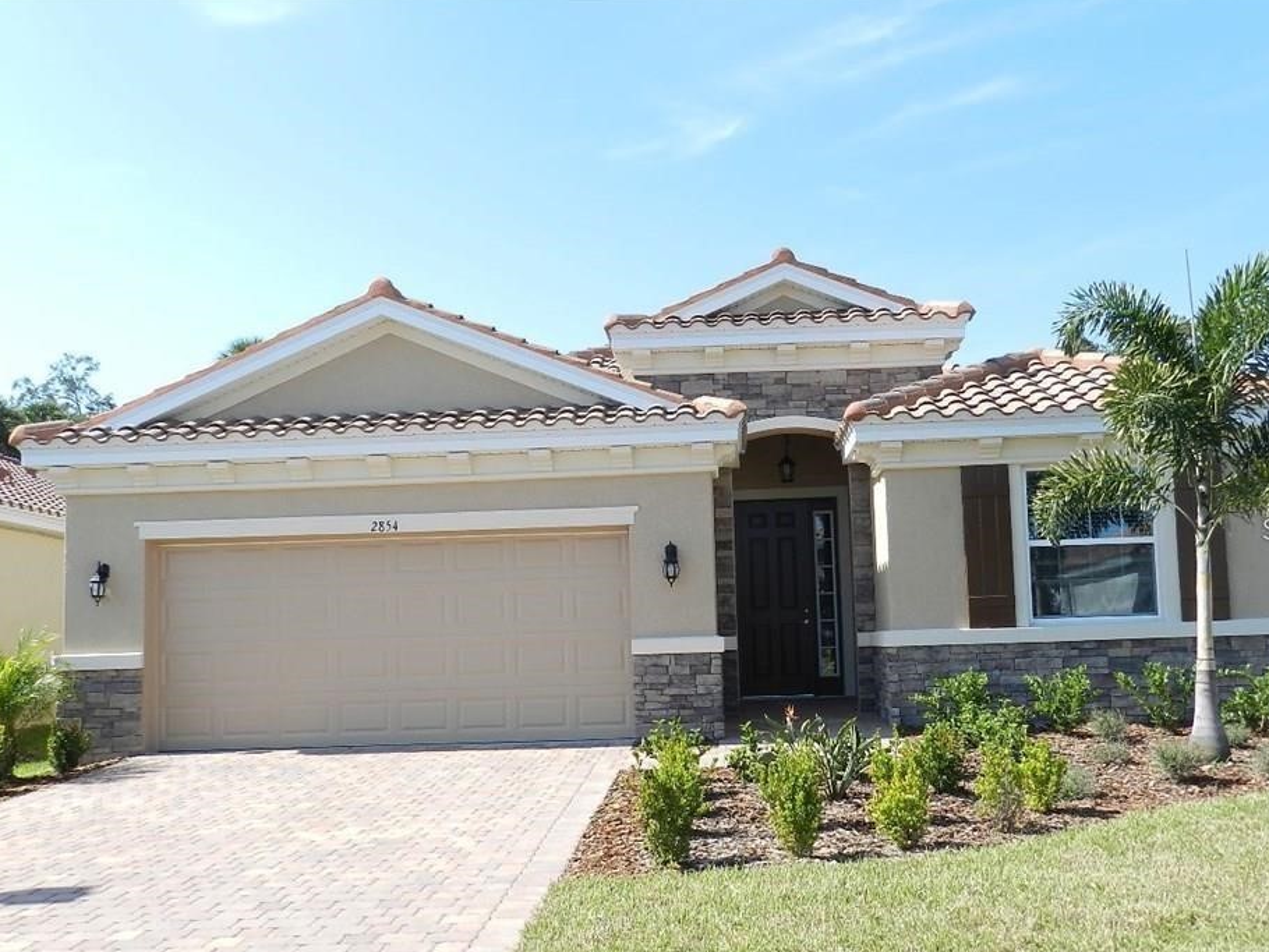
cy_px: 528
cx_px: 681
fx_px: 1320
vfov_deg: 39.6
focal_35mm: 36
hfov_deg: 51.3
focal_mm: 5.6
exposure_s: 1/800
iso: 160
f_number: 3.7
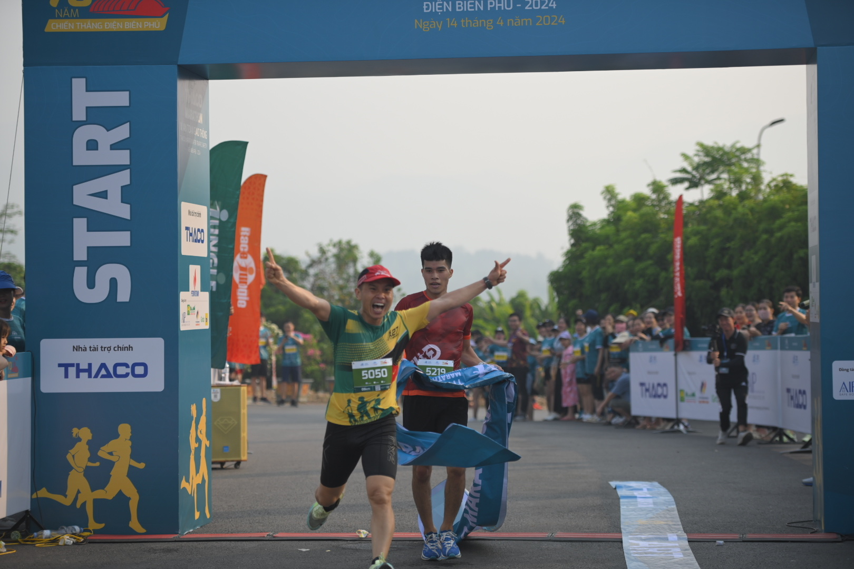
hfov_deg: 20.8
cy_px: 284
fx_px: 2325
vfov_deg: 14.0
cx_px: 427
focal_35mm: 98
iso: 100
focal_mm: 98
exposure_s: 1/800
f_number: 2.8
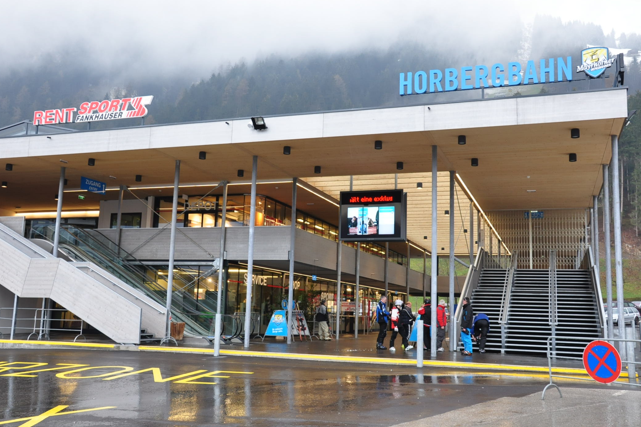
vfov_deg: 35.9
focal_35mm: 37
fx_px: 659
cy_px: 213
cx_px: 320
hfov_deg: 51.9
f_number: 8
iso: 800
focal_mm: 24
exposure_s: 1/50
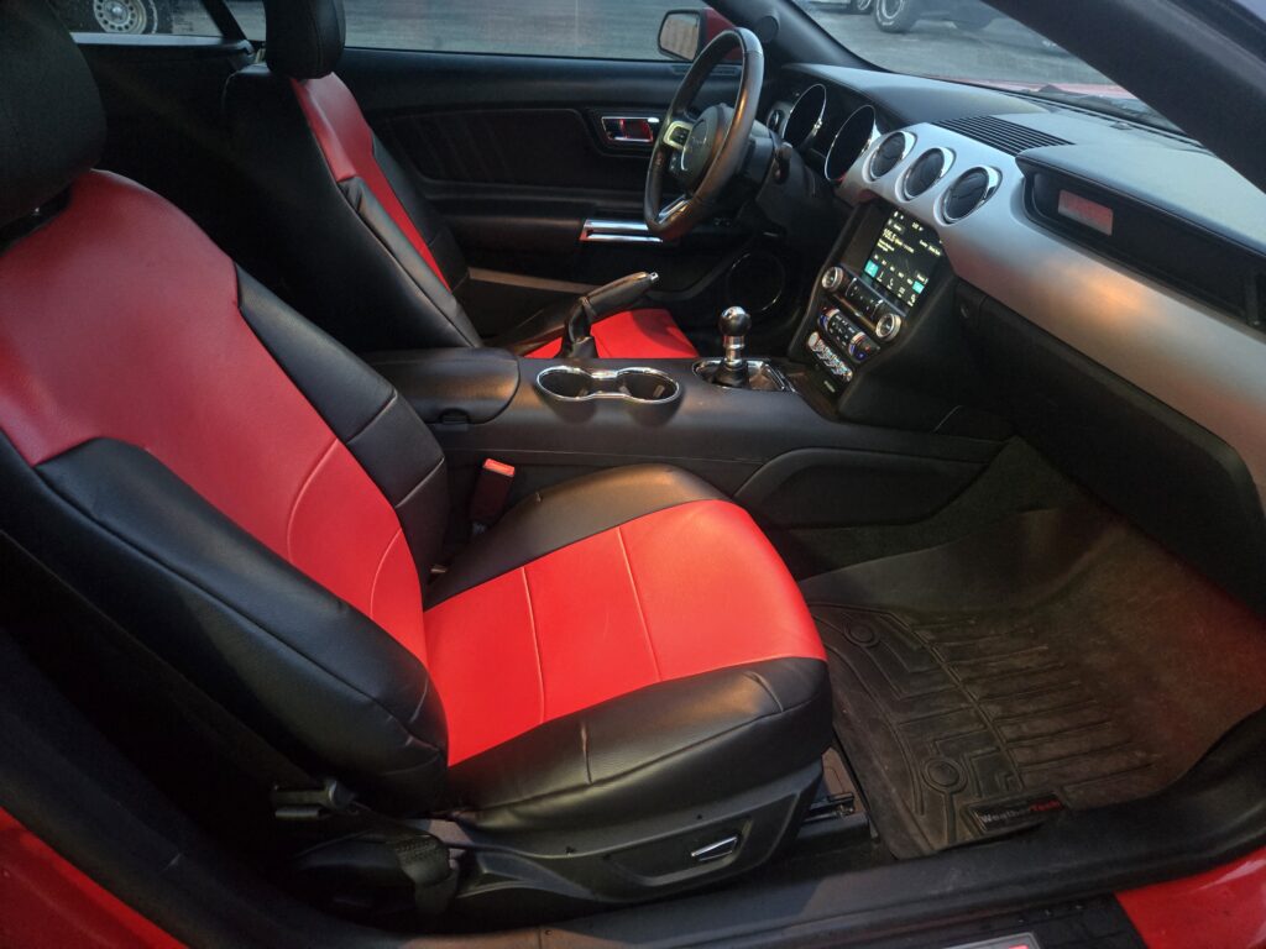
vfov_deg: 58.9
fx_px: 841
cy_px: 474
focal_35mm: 23
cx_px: 633
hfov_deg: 73.9
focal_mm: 5.4
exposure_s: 1/60
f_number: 1.8
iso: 1600
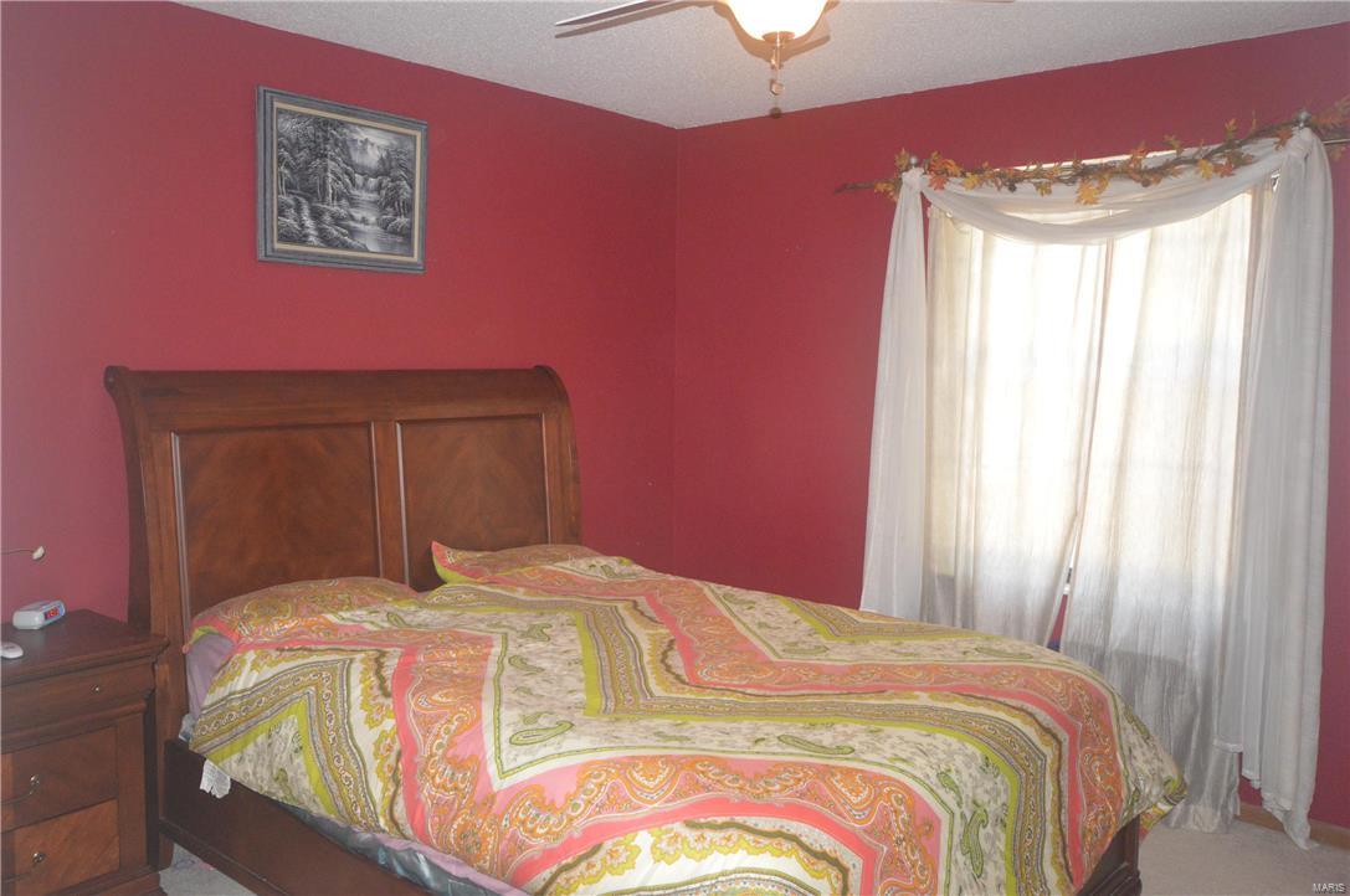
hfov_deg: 62.0
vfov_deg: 43.5
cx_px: 675
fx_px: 1124
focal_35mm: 30
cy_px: 448
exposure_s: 1/60
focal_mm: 20
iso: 2000
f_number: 5.6
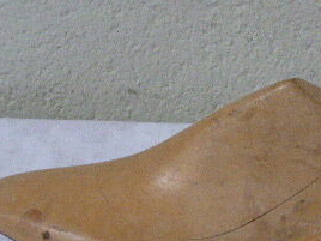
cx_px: 275
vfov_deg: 13.5
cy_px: 109
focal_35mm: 110
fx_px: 1020
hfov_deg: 17.7
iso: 800
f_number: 4.1
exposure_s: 1/100
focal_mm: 7.9
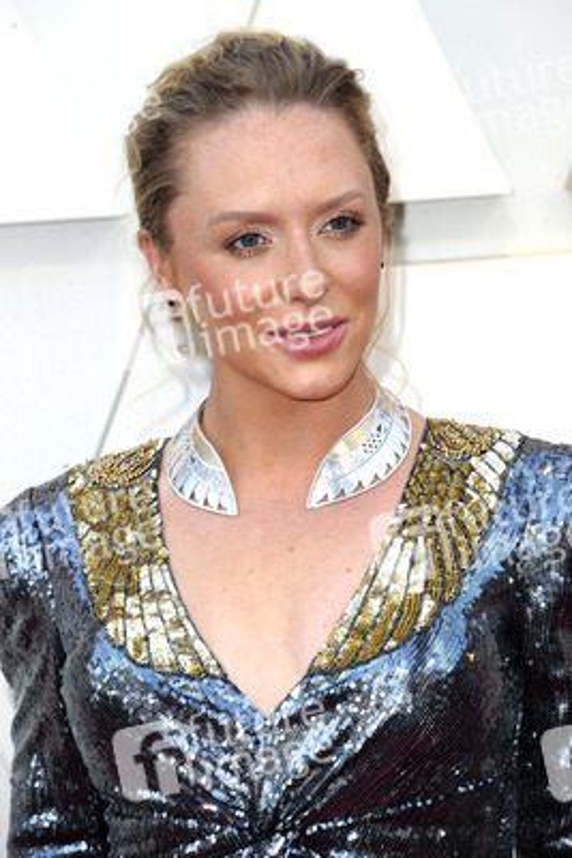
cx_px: 286
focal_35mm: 250
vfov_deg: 8.2
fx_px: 5953
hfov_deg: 5.5
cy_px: 429
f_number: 9
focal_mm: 250
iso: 800
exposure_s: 1/250
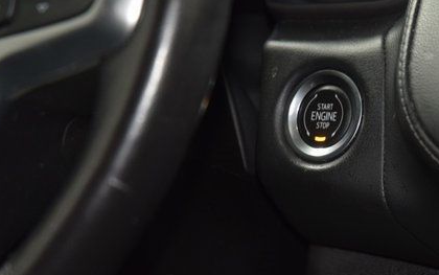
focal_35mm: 163
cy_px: 104
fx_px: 1951
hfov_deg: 12.8
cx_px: 325
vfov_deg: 8.1
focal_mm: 70
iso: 1600
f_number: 4.5
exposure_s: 1/40
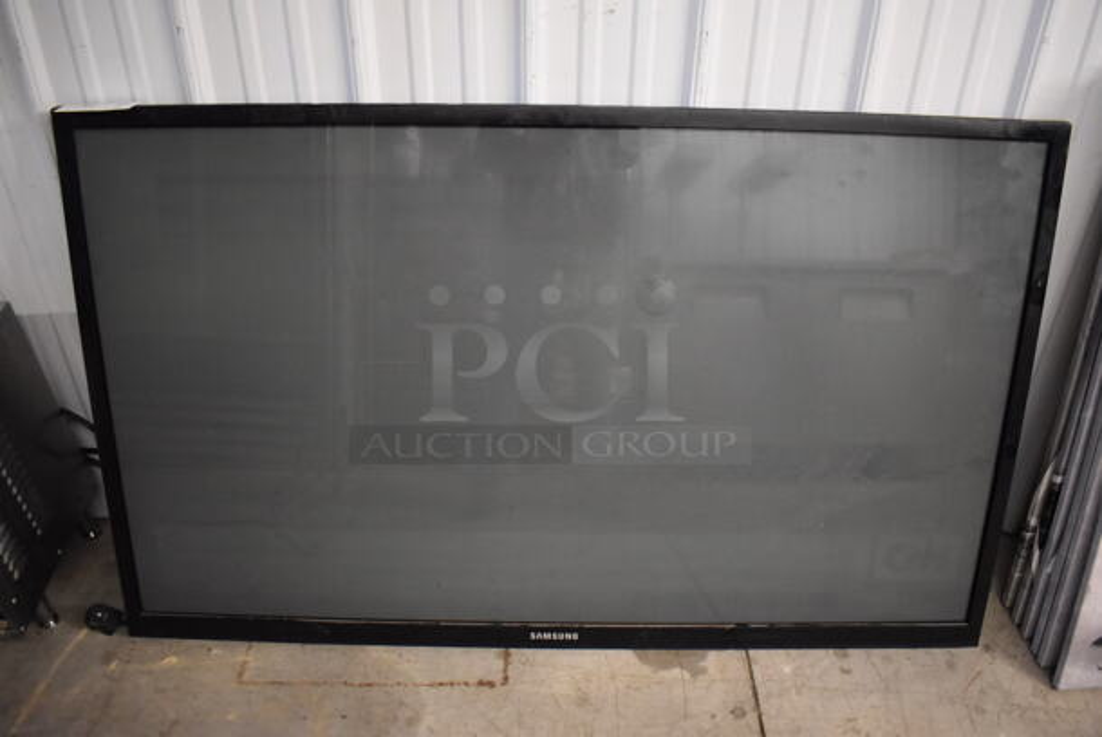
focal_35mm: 27
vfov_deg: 48.0
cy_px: 368
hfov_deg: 67.3
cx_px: 551
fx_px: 827
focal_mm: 18
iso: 3600
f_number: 3.5
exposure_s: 1/125
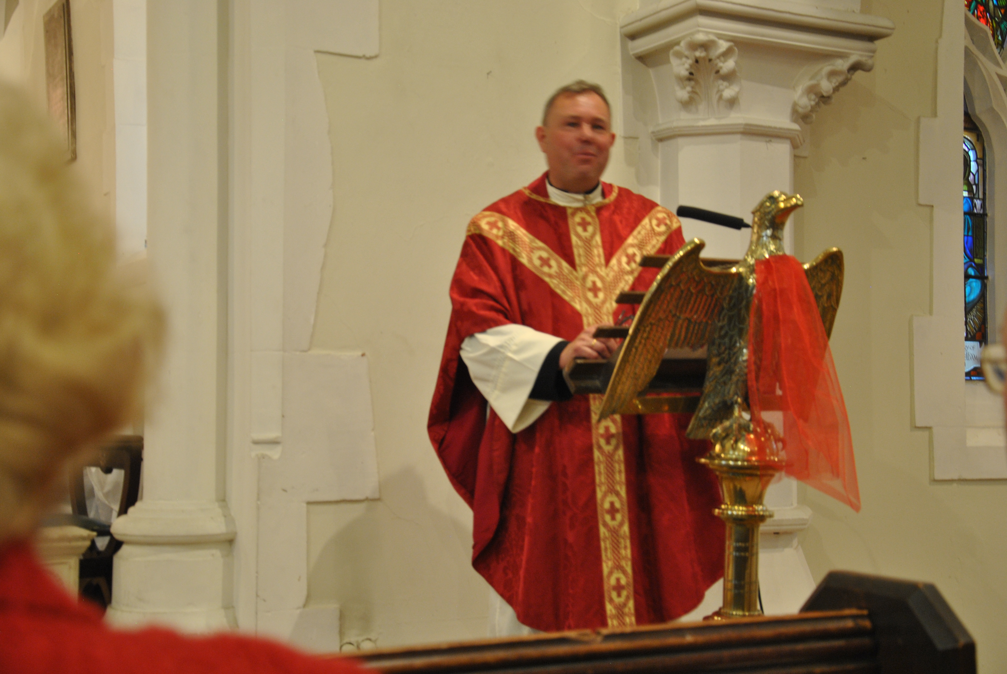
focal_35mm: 51
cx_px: 504
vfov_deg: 26.6
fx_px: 1428
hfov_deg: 38.8
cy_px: 337
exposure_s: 1/8
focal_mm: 34
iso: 400
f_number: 4.2
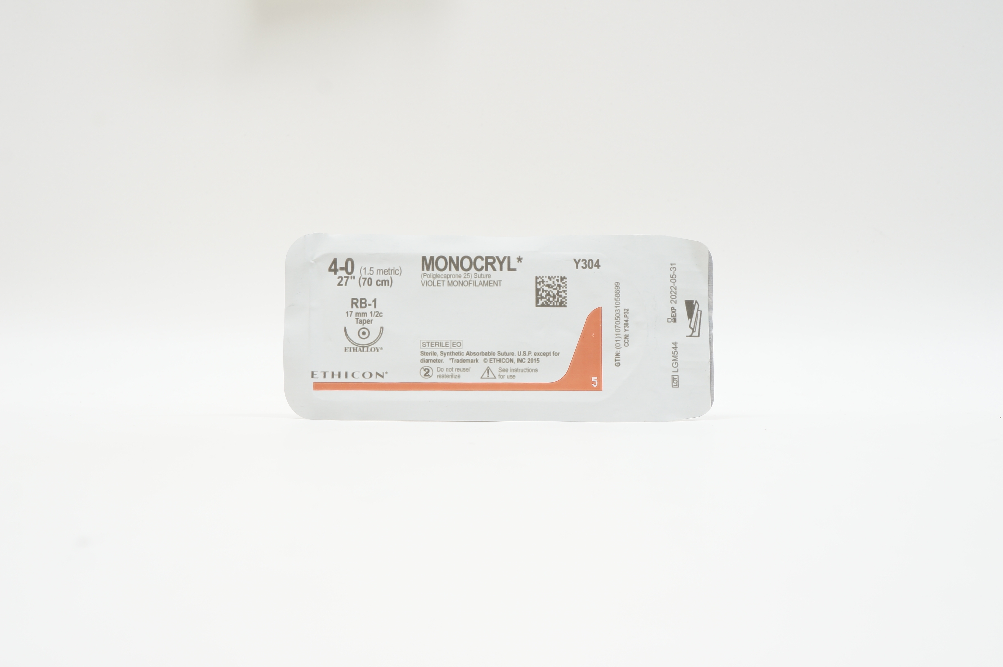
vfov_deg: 28.9
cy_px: 334
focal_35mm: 46
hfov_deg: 42.4
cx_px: 502
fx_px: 1294
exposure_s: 1/15
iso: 400
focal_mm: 31
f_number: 10
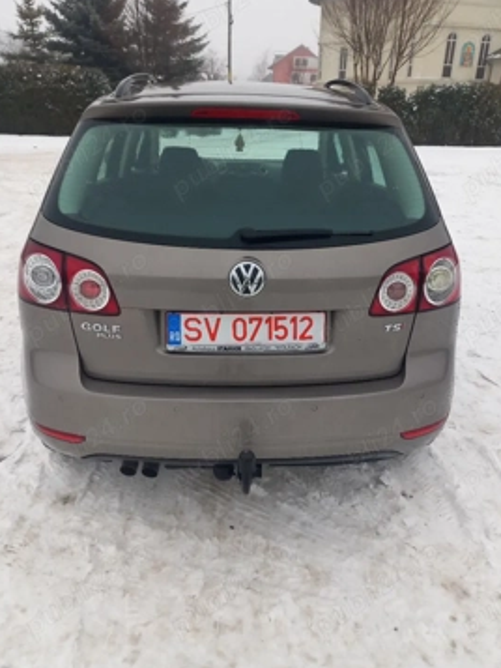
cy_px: 320
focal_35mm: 28
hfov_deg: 49.7
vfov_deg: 63.4
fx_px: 540
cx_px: 269
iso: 80
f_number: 1.8
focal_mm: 4.65
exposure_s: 1/101
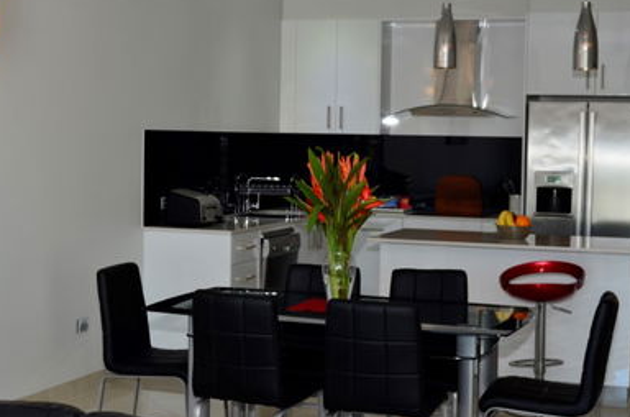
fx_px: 1146
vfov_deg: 20.6
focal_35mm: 66
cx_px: 299
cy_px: 184
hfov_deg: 30.7
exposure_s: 1/60
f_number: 6.3
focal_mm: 35
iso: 250
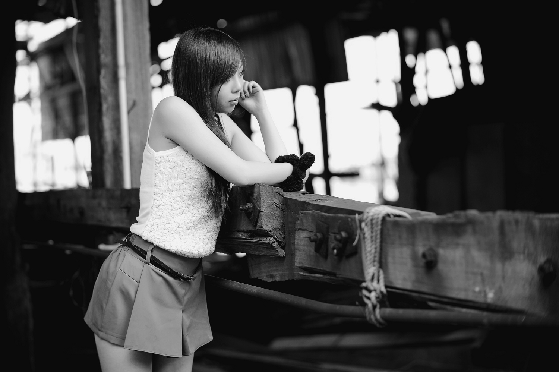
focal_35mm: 70
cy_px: 186
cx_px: 280
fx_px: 1086
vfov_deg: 19.4
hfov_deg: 28.9
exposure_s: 1/50
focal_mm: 70
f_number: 2.5
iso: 250
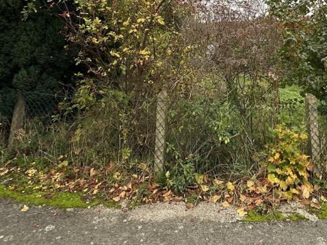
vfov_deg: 42.3
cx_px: 228
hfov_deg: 58.1
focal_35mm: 30
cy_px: 18
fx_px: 283
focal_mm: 2.22
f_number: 2.2
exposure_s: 1/151
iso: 40
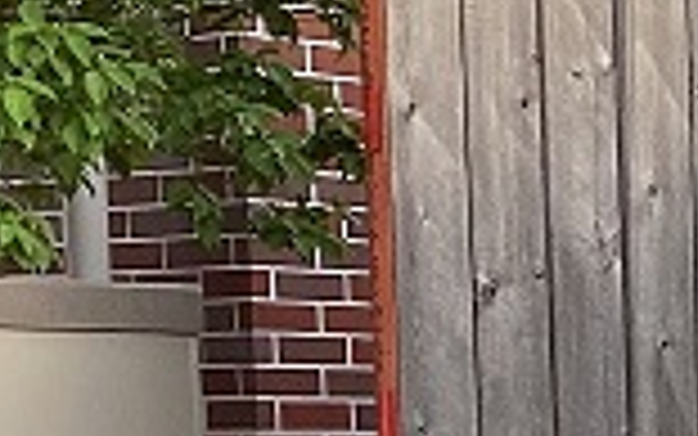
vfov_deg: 7.4
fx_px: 3235
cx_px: 1459
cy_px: 859
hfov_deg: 11.0
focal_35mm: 170
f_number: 2.4
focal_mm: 3.3
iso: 25
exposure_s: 1/124
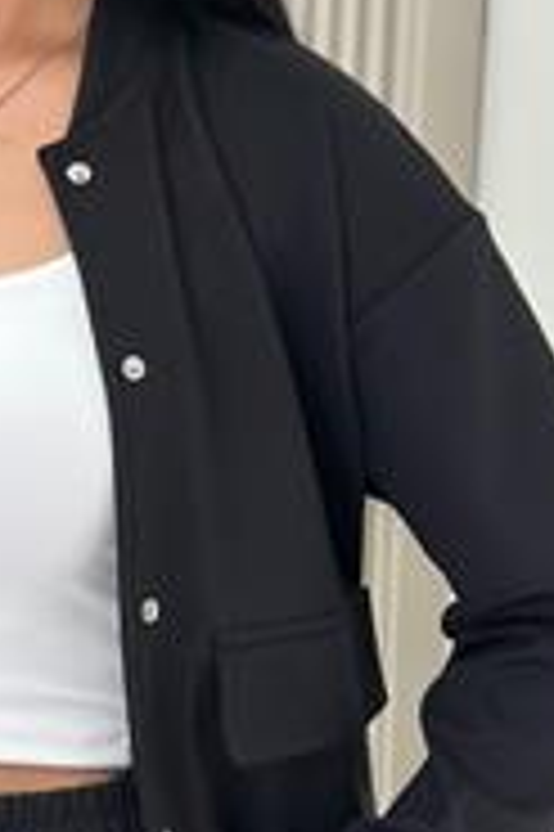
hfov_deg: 9.4
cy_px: 479
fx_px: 3330
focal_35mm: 144
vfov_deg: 14.3
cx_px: -144
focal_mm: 6.86
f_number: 1.78
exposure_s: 1/207
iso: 80
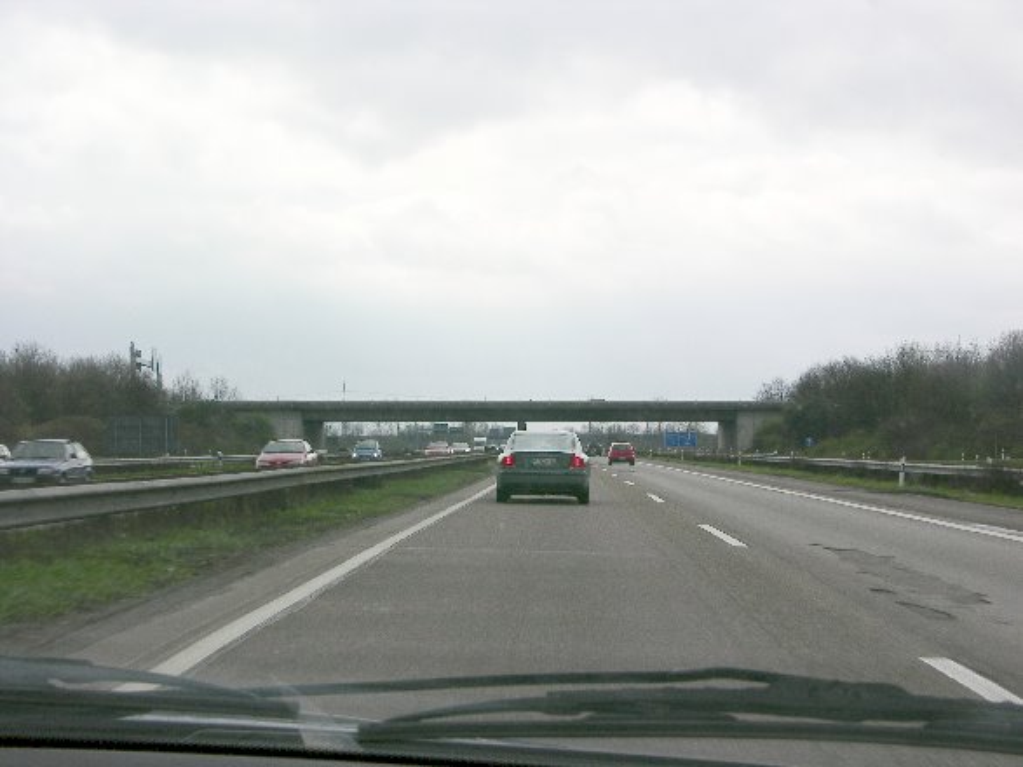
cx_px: 512
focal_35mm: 70
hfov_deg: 27.8
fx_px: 2068
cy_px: 384
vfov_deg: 21.0
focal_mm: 17.8
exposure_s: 1/160
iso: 50
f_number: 7.4
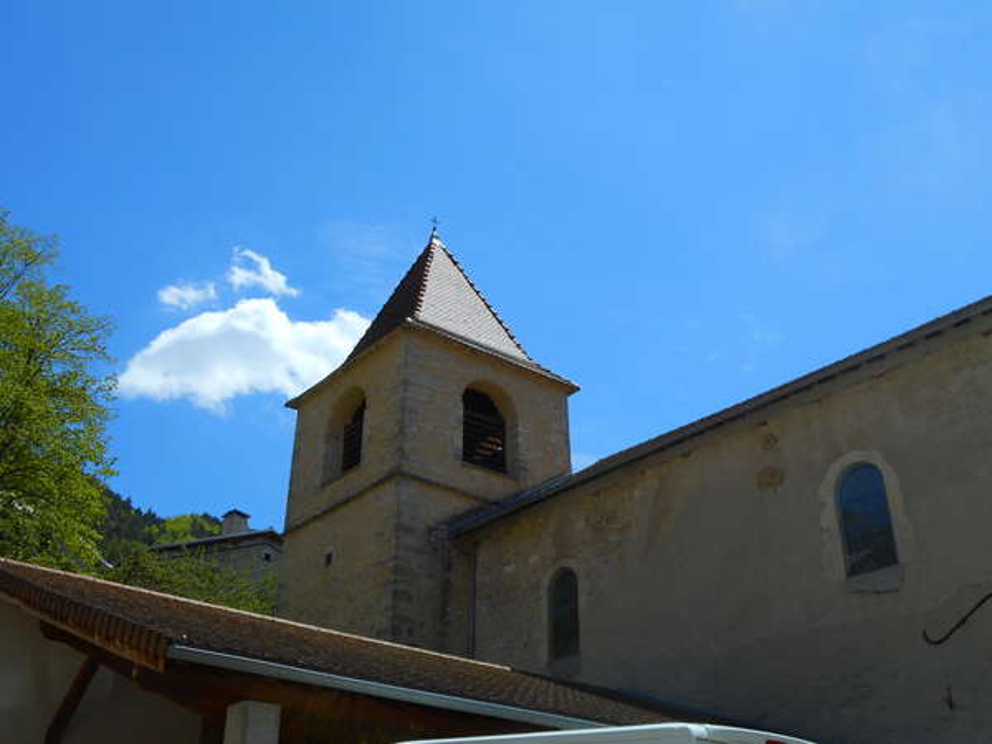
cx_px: 496
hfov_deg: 47.9
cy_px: 372
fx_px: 1118
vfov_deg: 36.8
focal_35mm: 39
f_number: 4.5
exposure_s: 1/800
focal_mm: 6.9
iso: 80
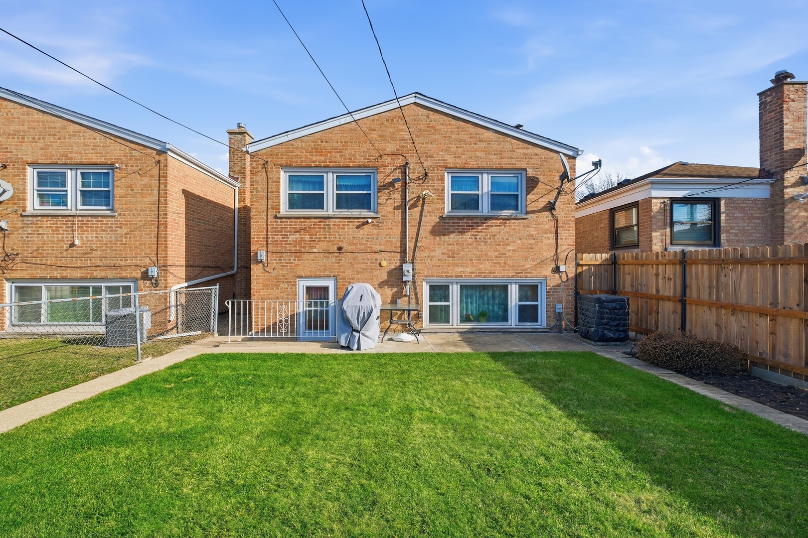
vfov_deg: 77.3
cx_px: 404
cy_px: 269
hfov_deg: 100.4
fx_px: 337
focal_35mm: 15
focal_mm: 10
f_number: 8
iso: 400
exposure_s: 1/8000
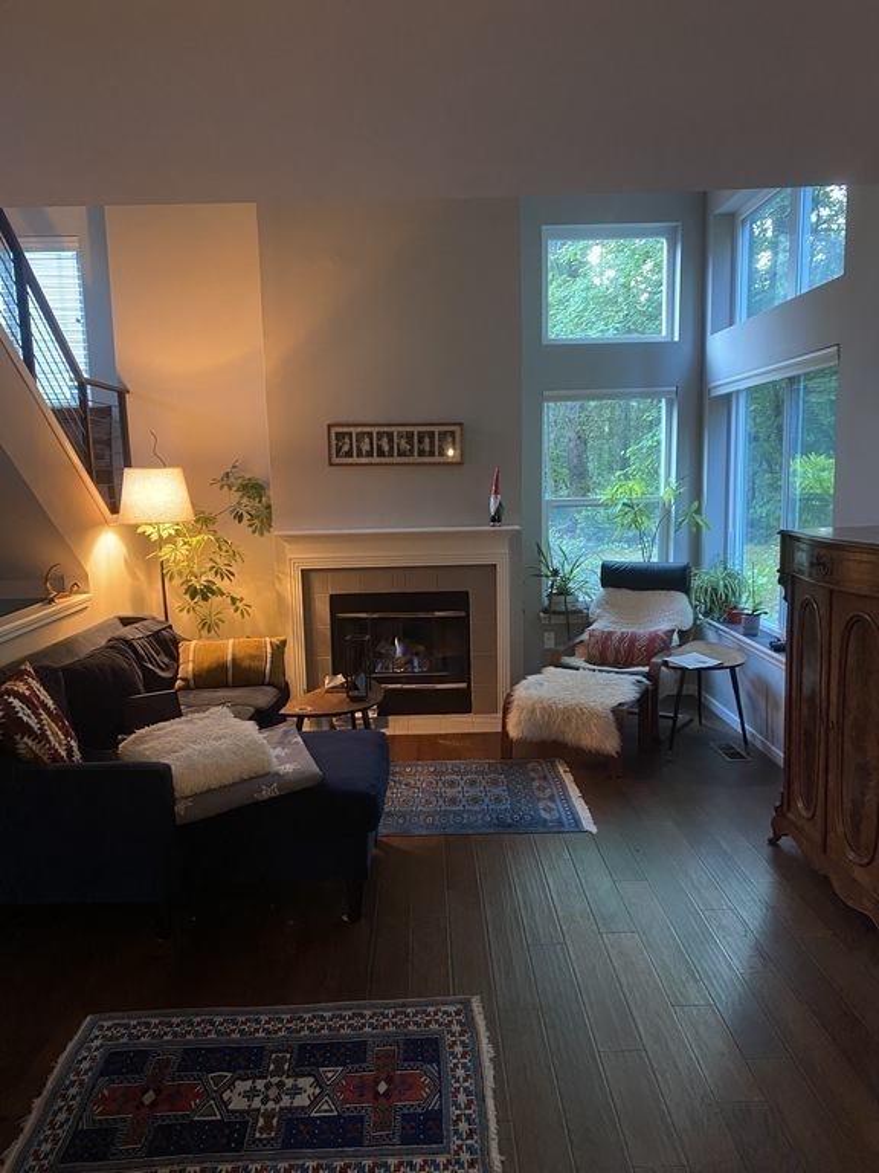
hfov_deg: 53.1
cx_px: 440
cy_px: 586
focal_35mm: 26
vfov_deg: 67.3
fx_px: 880
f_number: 1.8
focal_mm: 4.25
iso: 500
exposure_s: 1/30
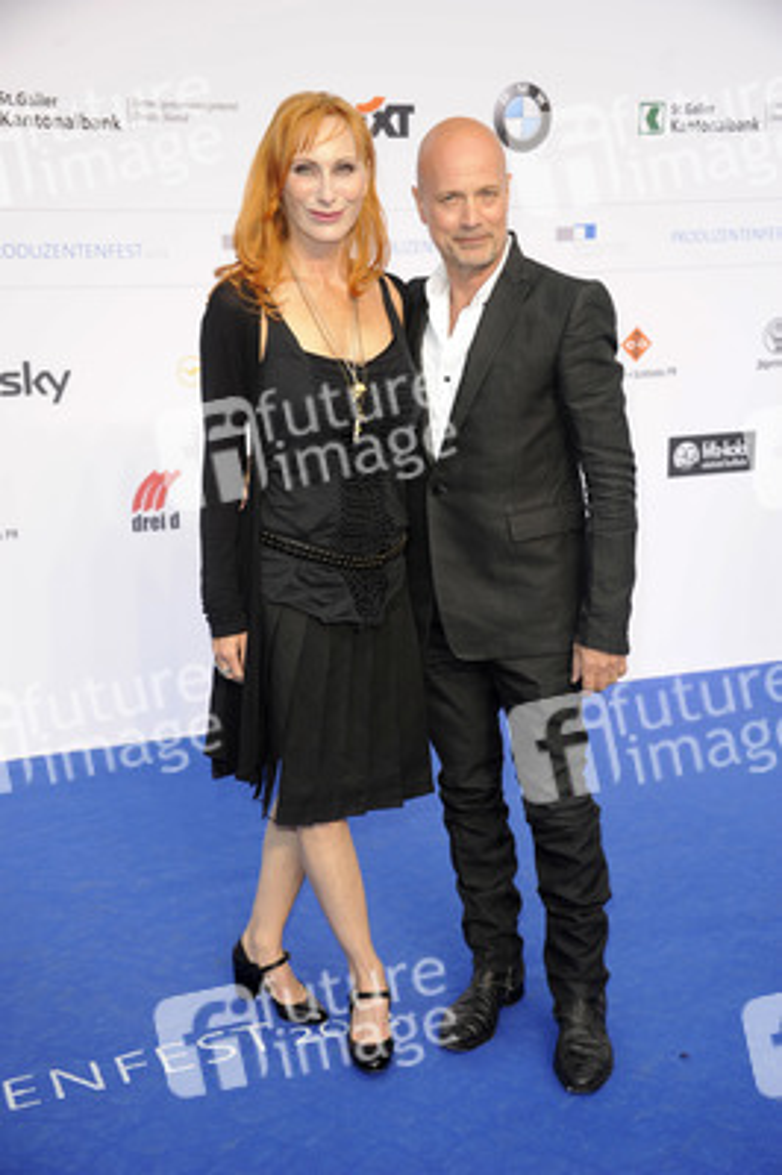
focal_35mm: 48
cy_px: 588
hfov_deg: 28.0
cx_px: 391
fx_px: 1567
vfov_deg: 41.1
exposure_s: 1/160
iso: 640
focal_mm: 48
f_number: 5.6
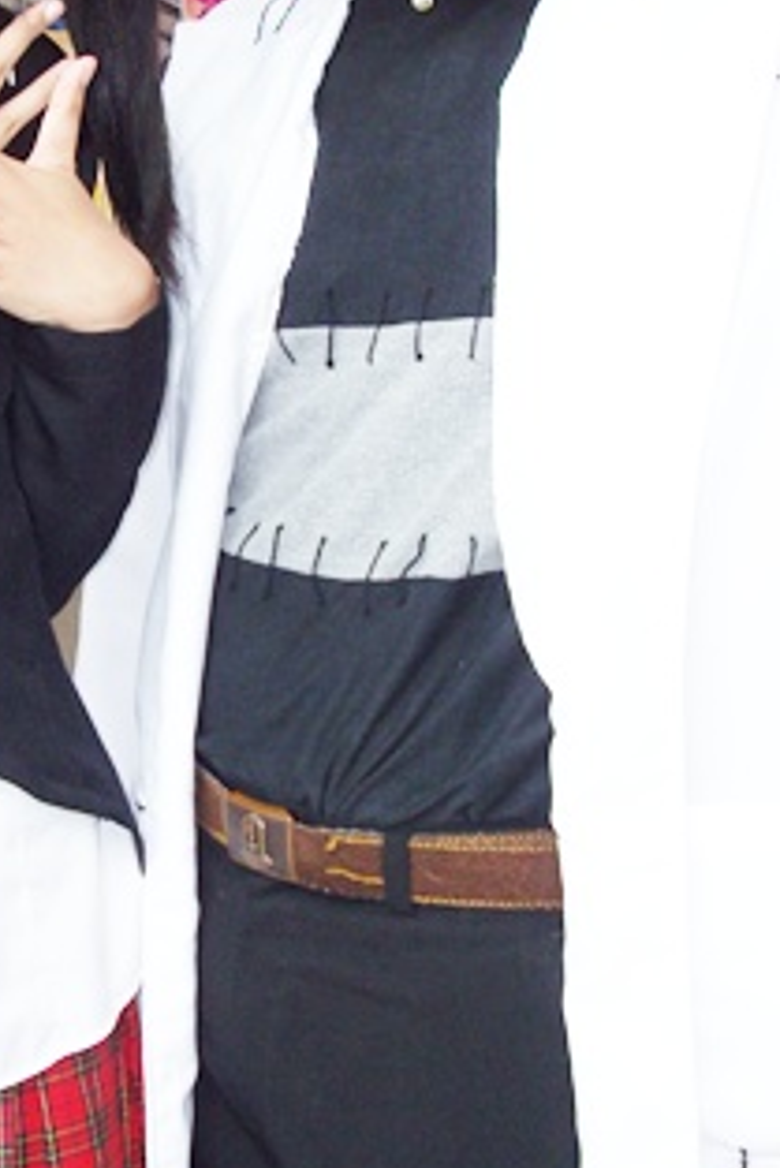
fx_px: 2857
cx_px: 325
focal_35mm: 88
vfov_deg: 23.1
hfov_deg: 15.5
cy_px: 612
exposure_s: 1/60
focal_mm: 7.9
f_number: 2.8
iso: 100
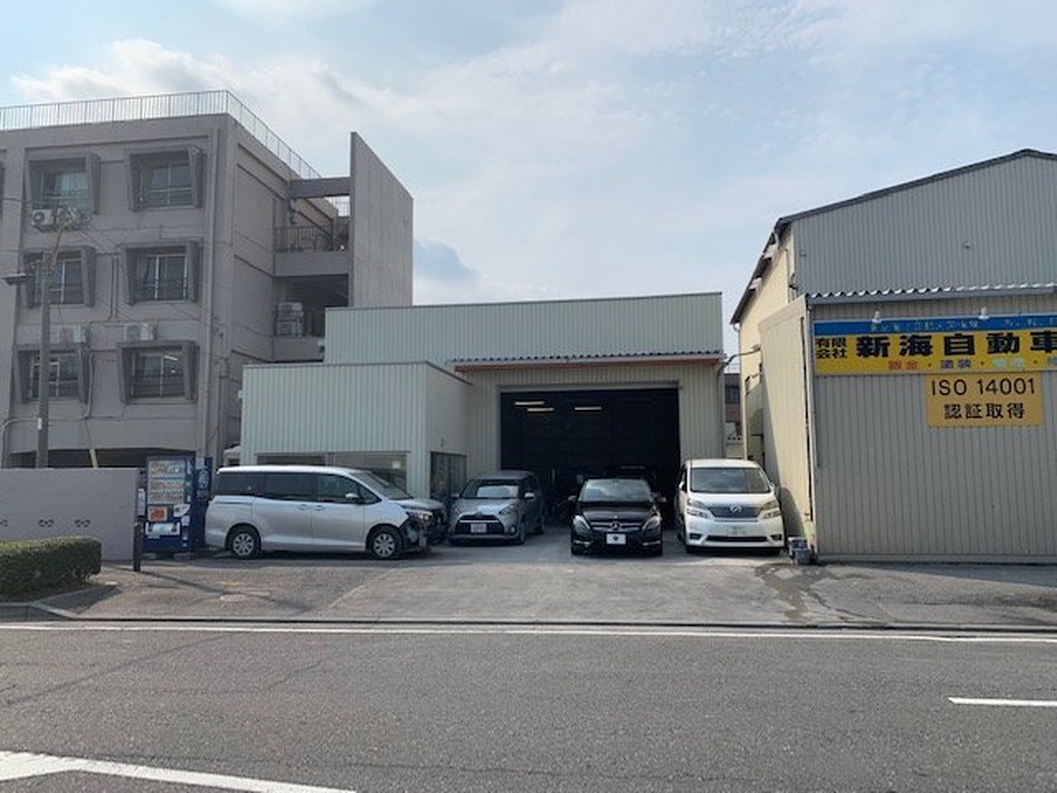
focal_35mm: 26
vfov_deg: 53.1
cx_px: 528
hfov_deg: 67.3
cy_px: 396
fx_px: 794
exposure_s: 1/4464
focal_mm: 4.25
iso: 25
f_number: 1.8
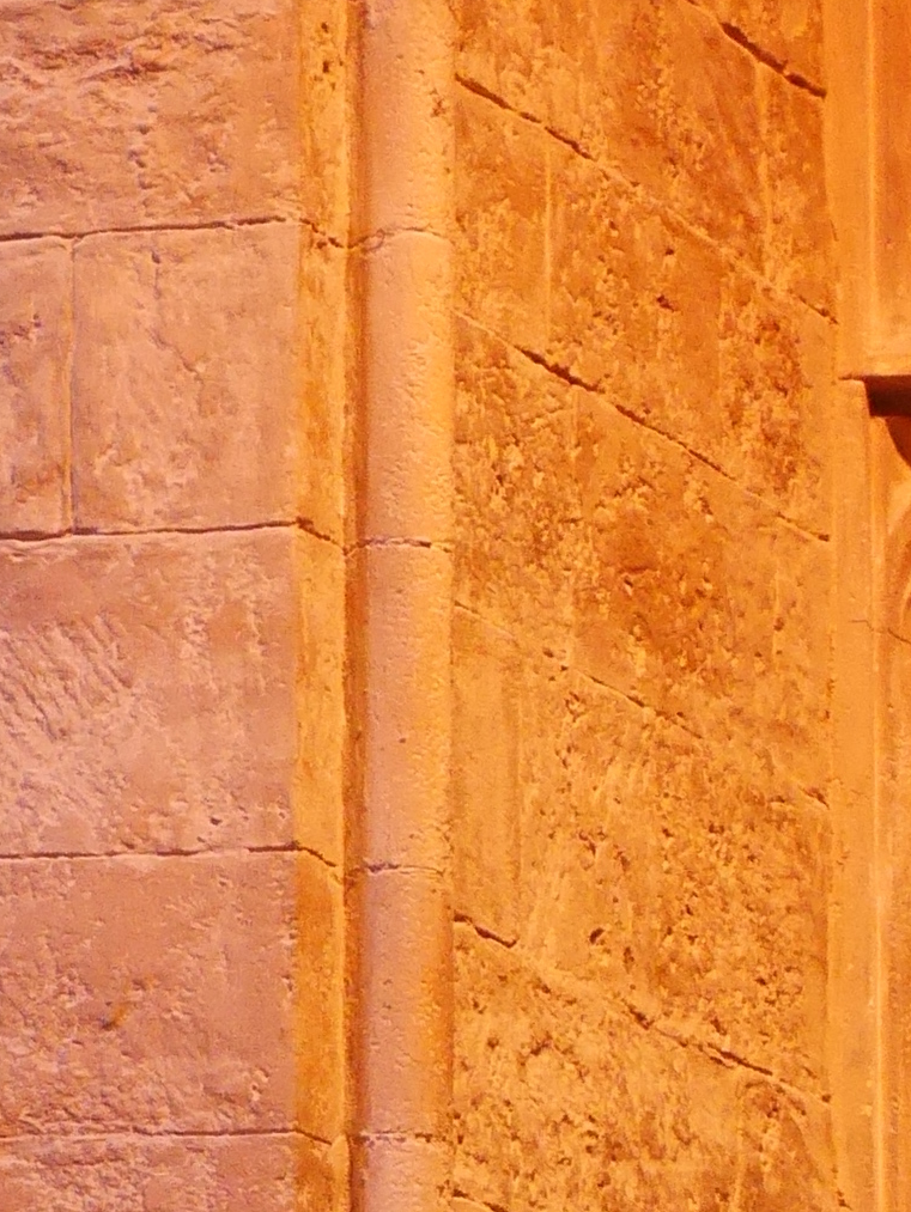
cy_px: 1662
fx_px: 10165
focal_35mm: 290
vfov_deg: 6.8
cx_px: -863
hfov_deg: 5.0
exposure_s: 1/30
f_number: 5.6
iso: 3200
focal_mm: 32
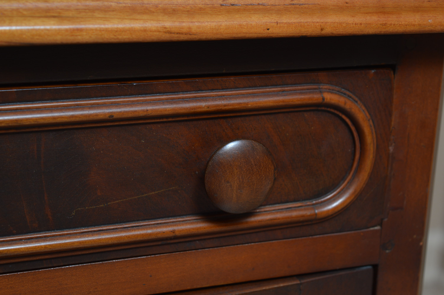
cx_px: 222
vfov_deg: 16.5
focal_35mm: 82
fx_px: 1017
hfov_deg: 24.6
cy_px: 148
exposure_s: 1/100
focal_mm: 55
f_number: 6.3
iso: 200
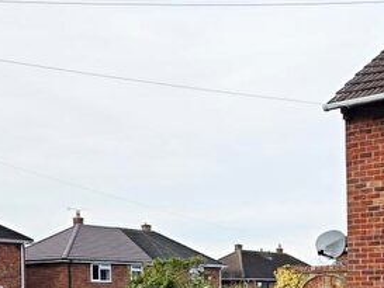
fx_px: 655
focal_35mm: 59
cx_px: 371
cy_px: 277
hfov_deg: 30.7
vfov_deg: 23.9
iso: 80
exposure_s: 1/2000
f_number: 1.7
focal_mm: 6.3
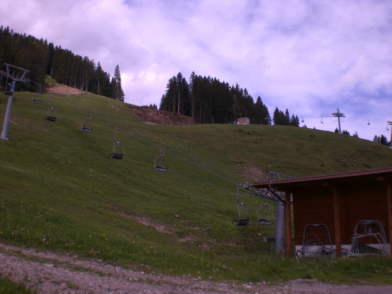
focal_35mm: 38
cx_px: 196
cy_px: 147
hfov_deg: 49.0
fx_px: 430
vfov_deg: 37.7
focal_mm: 6.3
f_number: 4.4
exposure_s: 1/640
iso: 50
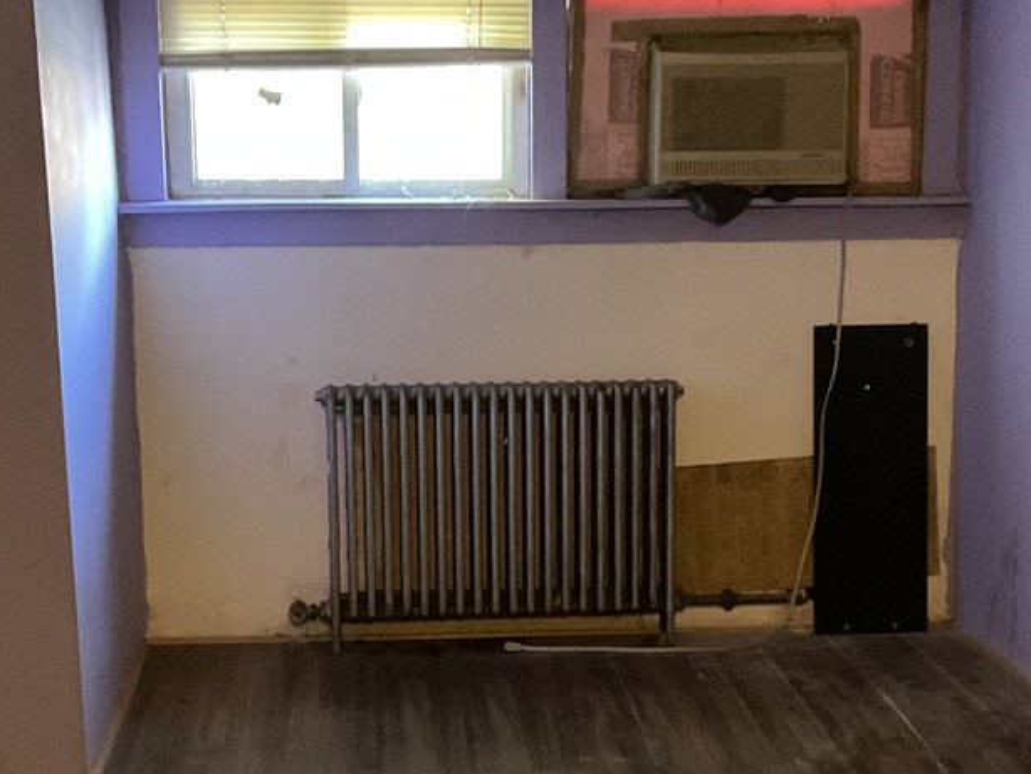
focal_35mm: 68
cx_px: 547
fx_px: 2026
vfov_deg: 21.6
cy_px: 502
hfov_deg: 28.5
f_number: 1.8
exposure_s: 1/20
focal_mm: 3
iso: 500
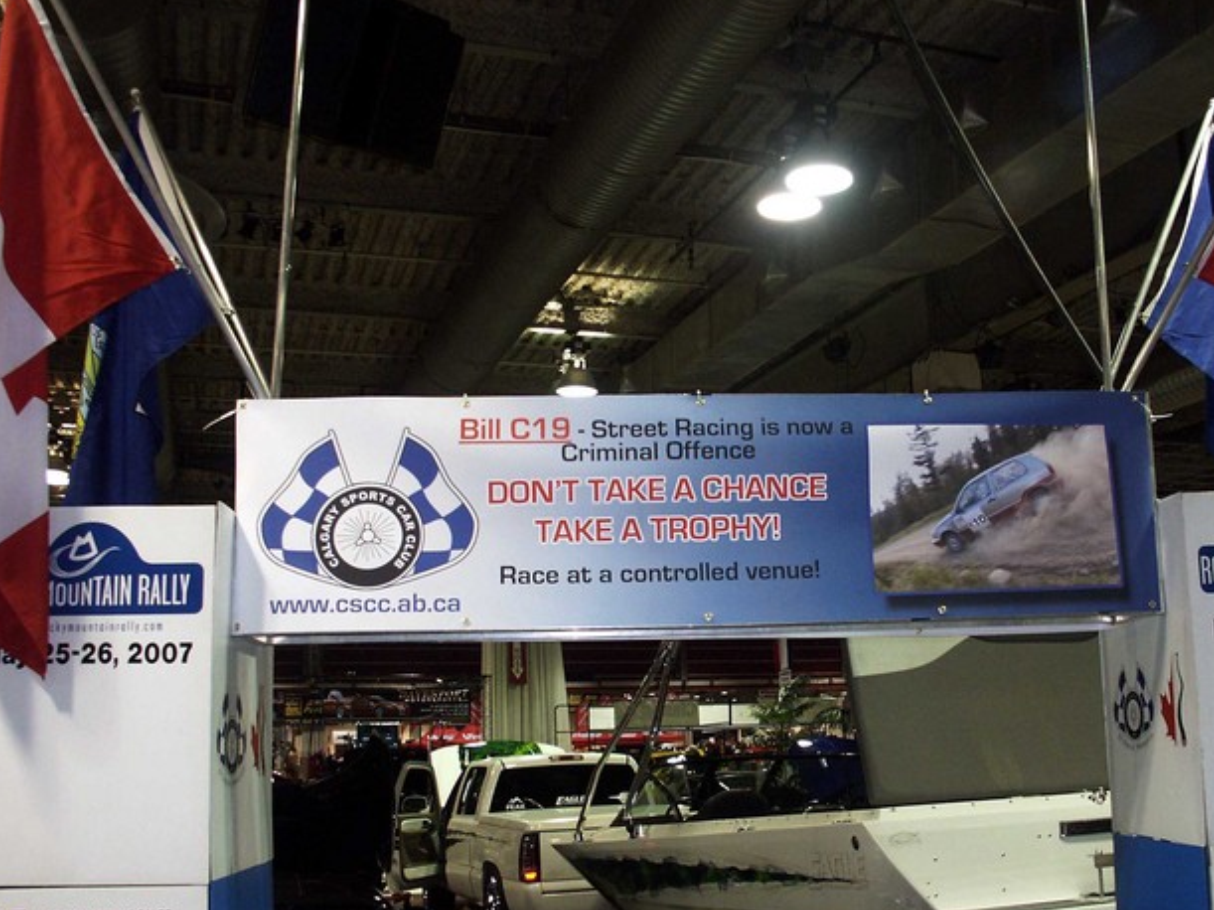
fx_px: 1332
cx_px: 723
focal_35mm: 38
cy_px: 540
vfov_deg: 37.6
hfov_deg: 48.7
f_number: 2.8
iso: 200
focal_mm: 7.65
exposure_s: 1/60
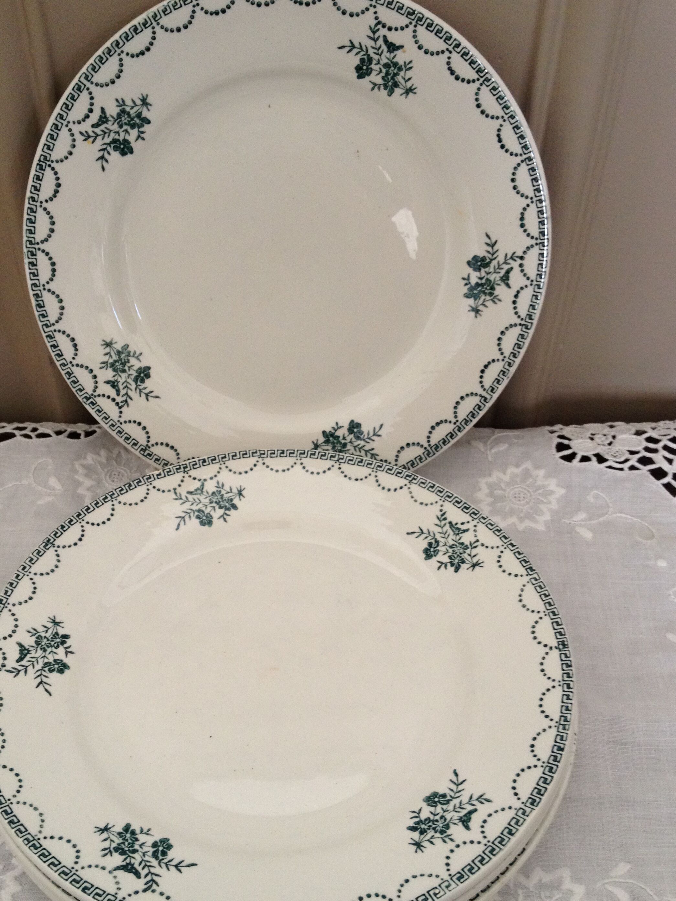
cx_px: 292
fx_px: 1067
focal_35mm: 41
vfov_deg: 45.7
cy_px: 502
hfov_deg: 35.1
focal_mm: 4.28
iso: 160
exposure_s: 1/20
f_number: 2.4
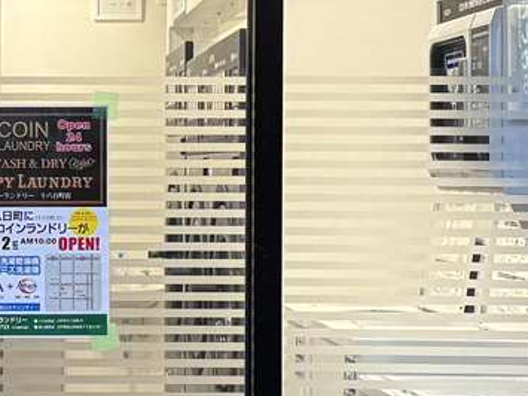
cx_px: 51
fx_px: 1769
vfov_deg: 12.8
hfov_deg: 16.7
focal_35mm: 116
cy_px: 144
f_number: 1.78
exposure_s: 1/50
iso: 125
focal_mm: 6.86
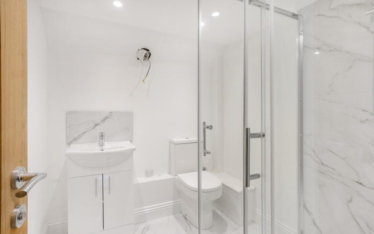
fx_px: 187
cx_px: 189
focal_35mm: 18
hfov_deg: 90.1
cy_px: 124
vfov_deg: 64.0
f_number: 8
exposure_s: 1/40
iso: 400
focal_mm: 17.3
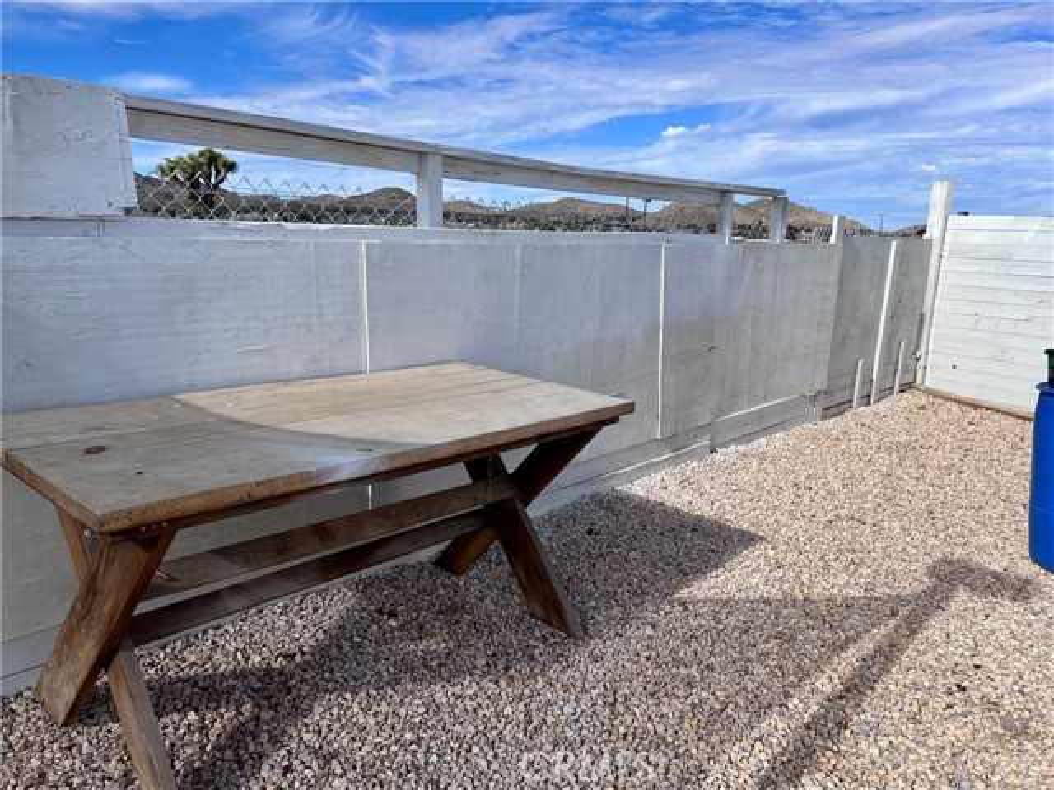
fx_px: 792
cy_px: 395
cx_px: 527
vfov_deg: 53.1
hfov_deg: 67.3
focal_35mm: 26
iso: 50
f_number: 1.5
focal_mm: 5.7
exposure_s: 1/6579
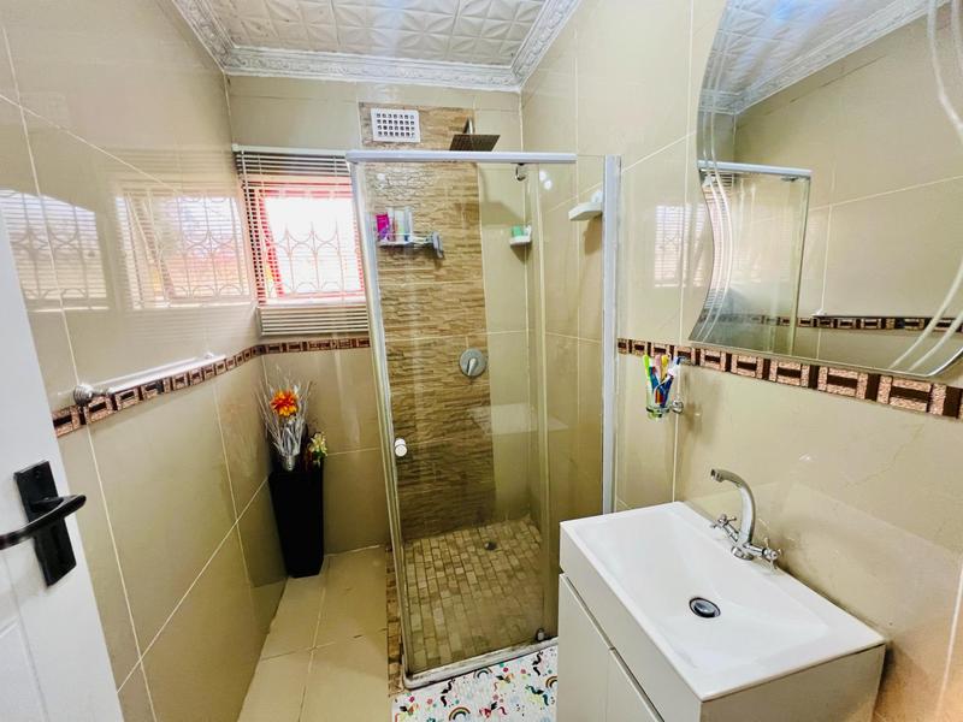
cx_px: 482
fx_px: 362
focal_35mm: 13
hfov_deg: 106.2
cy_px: 361
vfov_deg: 89.9
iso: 250
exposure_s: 1/50
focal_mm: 1.57
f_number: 1.8
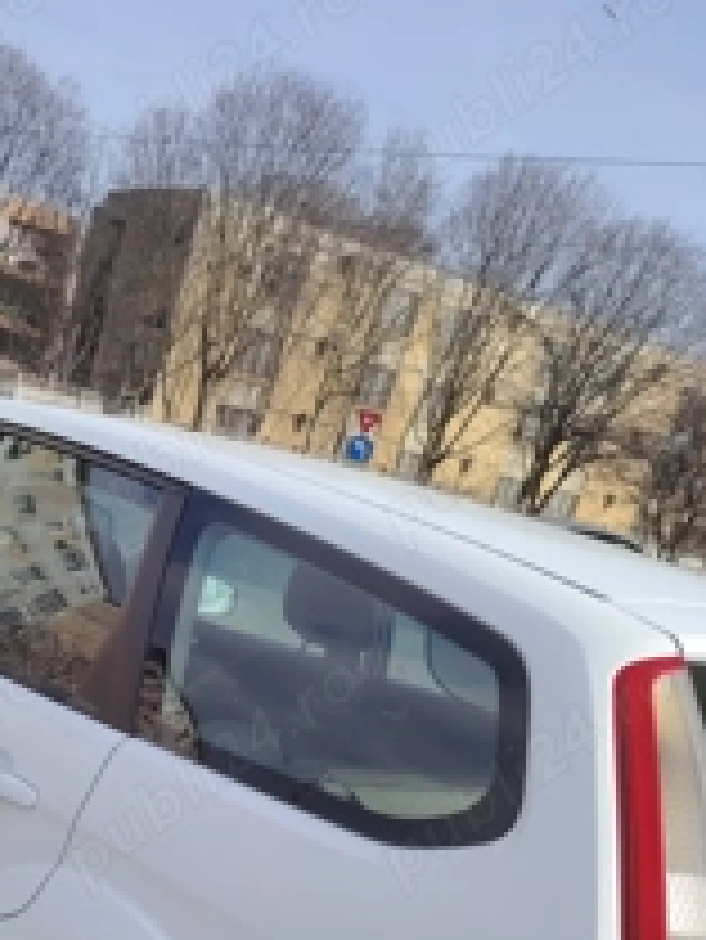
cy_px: 846
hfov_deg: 30.0
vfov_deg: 38.4
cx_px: 54
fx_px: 1250
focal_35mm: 46
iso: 100
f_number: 1.75
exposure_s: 1/782
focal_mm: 5.25
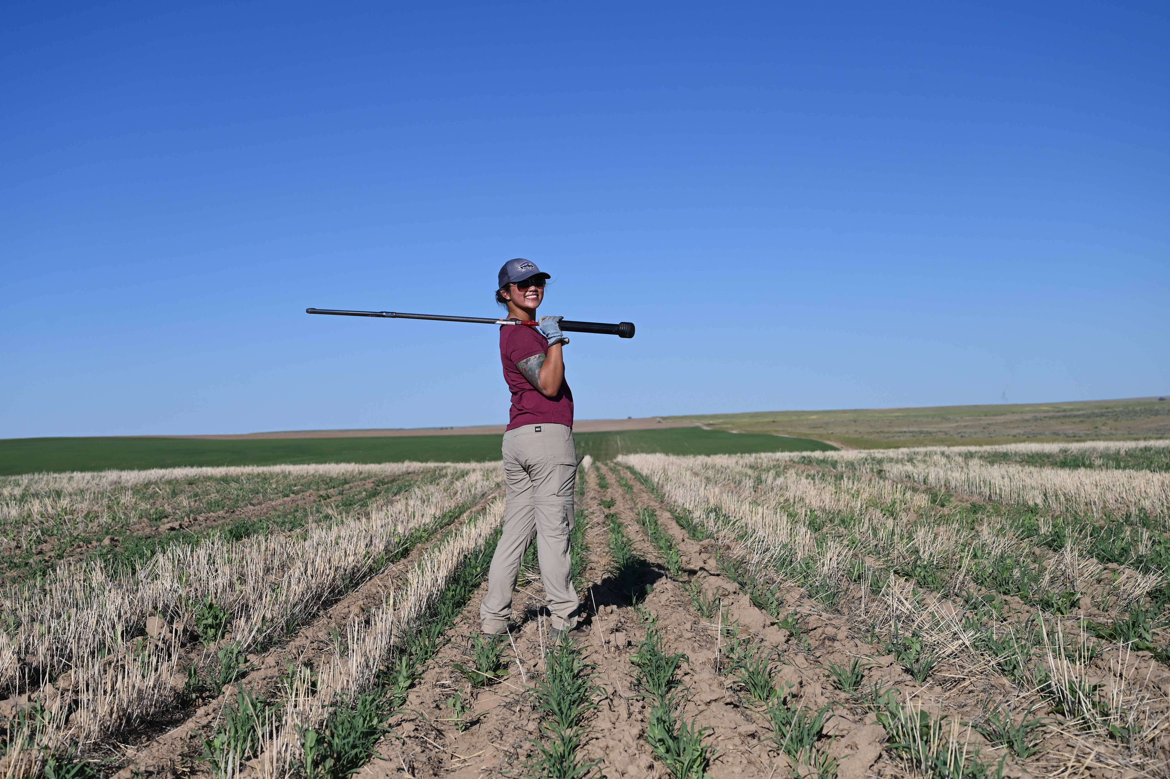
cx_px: 585
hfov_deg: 39.6
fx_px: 1624
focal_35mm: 50
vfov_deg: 27.0
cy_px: 390
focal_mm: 50
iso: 400
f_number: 5.6
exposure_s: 1/5000
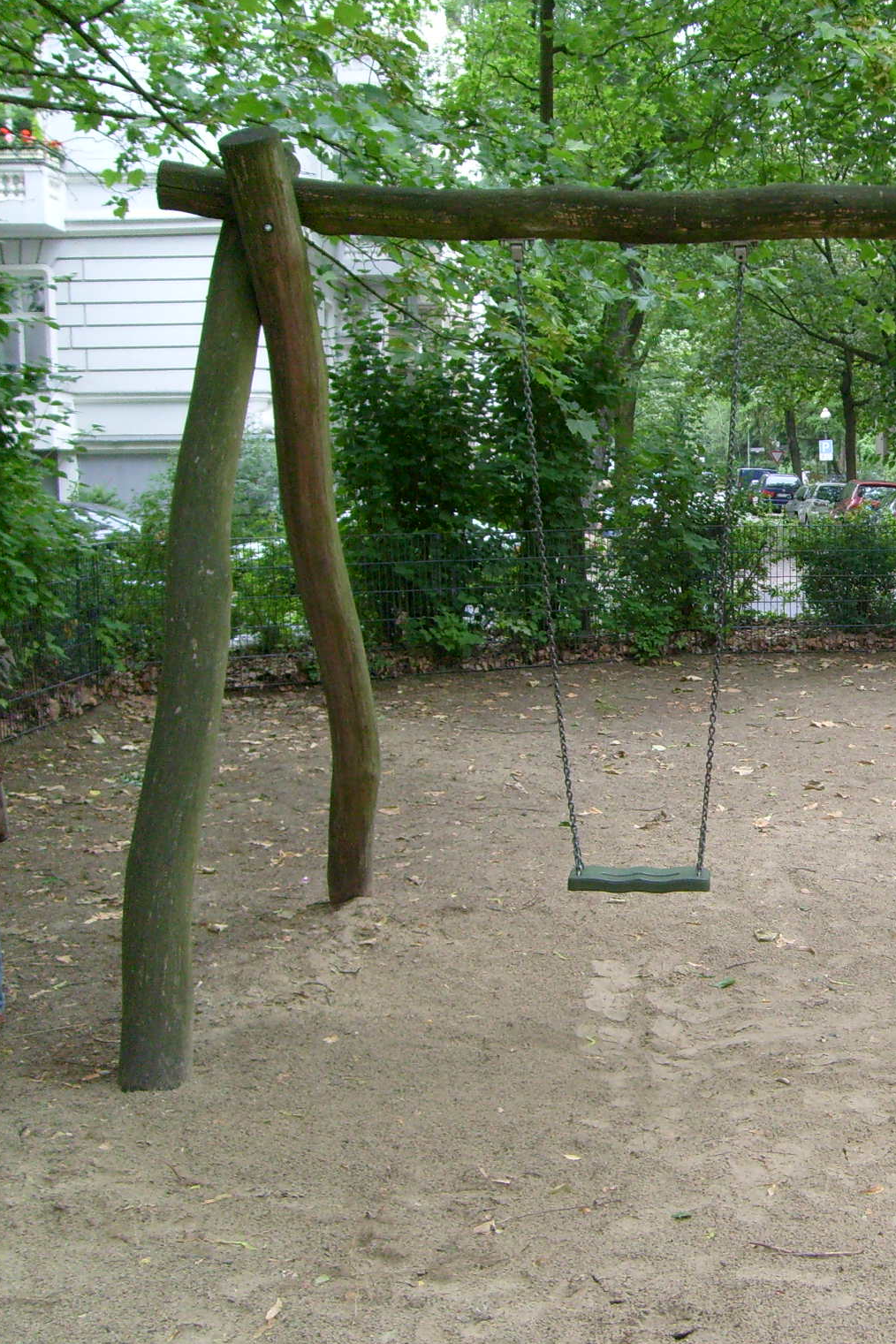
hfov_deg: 26.1
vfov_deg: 40.3
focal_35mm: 49
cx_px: 900
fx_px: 1829
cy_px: 666
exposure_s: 1/60
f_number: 2.8
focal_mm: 5.8
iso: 80
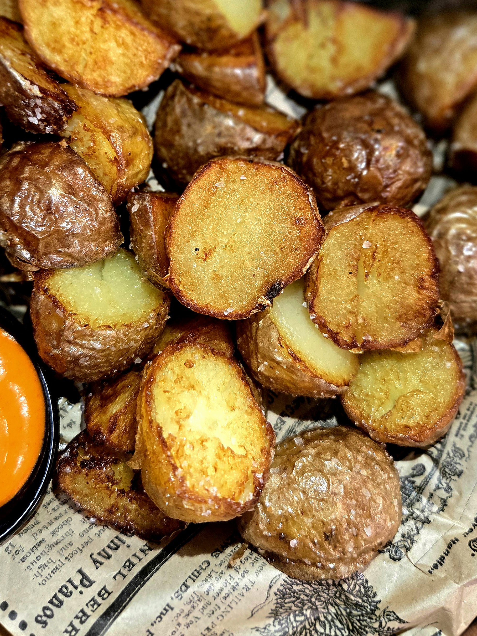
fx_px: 698
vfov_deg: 47.6
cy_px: 180
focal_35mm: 38
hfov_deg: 37.7
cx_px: 219
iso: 400
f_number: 1.8
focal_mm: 5.4
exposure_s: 1/101
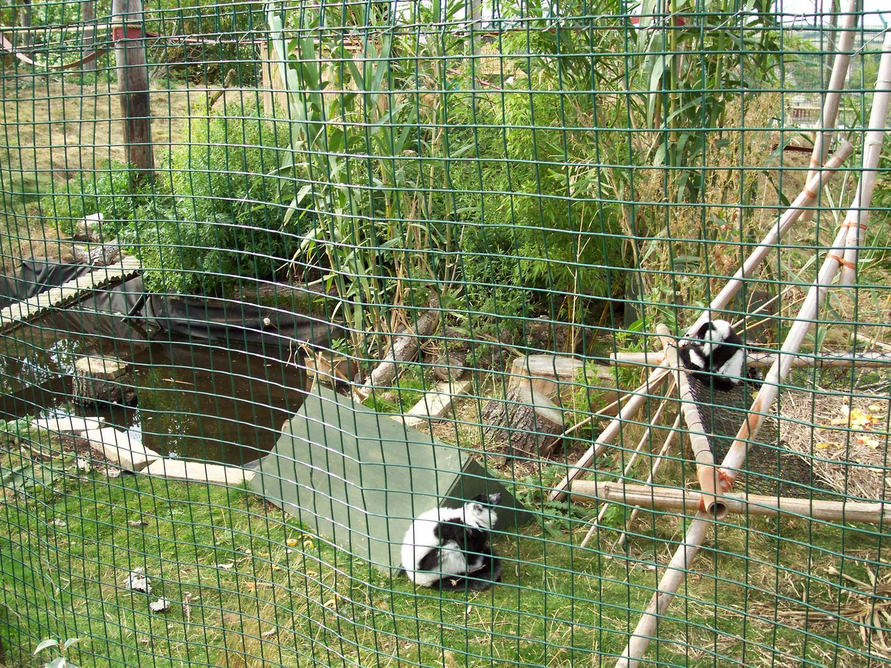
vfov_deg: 34.3
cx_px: 446
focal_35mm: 42
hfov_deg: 44.8
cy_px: 334
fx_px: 1081
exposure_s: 1/234
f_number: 2.9
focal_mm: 7
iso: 80
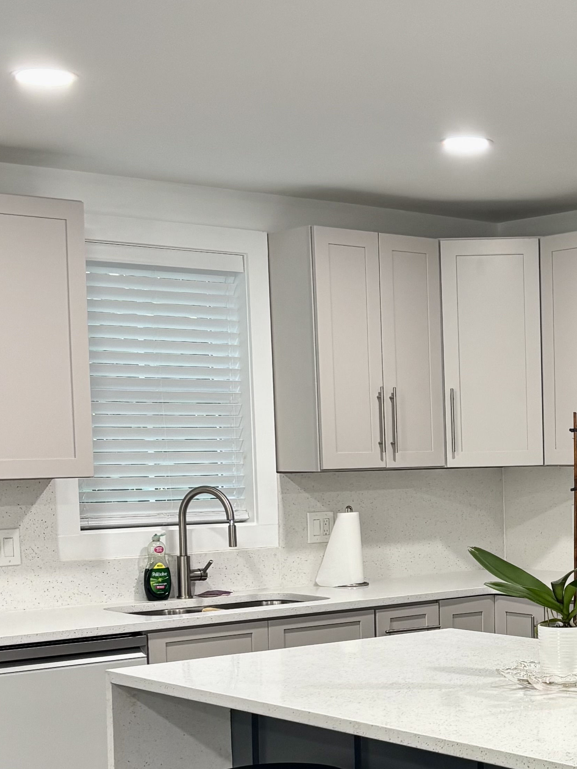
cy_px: 561
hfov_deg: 21.4
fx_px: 1489
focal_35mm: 67
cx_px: 539
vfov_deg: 28.6
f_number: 1.6
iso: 125
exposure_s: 1/60
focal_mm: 5.96
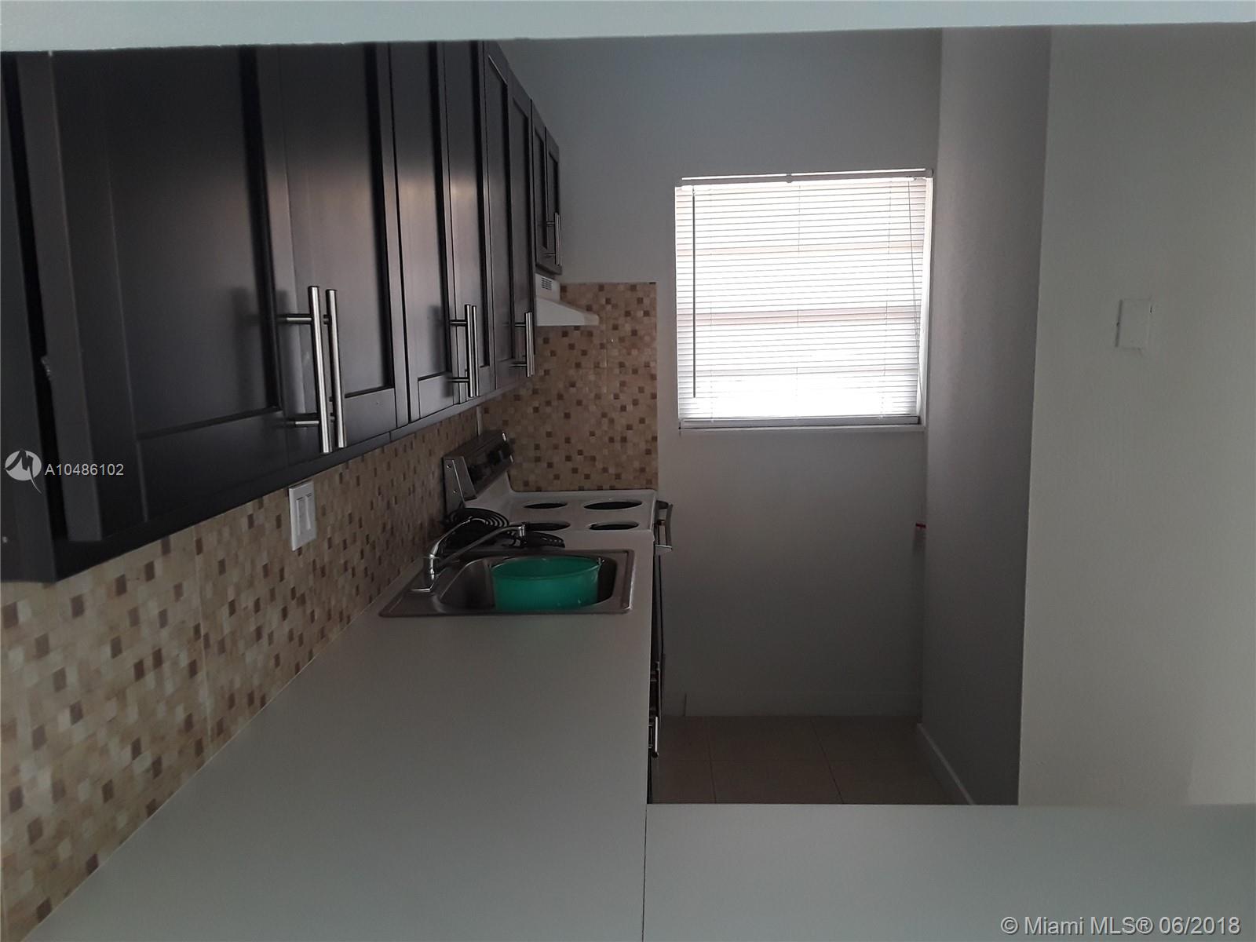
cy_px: 471
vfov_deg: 49.7
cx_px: 628
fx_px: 1016
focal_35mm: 28
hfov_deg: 63.4
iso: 100
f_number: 1.9
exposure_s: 1/30
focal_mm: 2.9
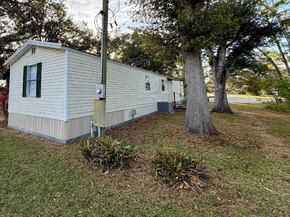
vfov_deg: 67.2
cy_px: 76
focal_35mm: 19
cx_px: 96
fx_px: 159
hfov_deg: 81.7
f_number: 2.2
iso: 64
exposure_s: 1/498
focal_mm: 2.22
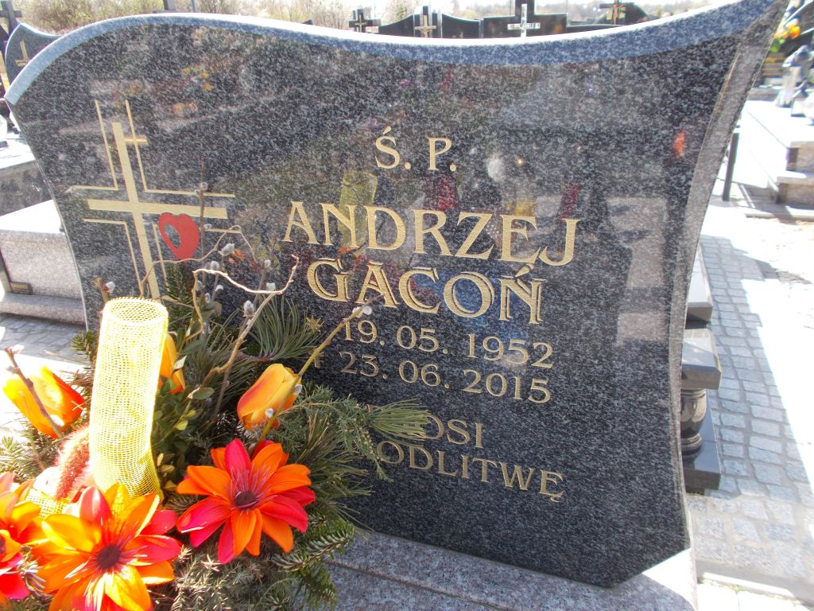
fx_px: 611
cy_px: 306
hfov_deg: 67.3
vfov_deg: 53.1
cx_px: 407
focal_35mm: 26
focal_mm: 4.6
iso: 80
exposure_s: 1/160
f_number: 3.2
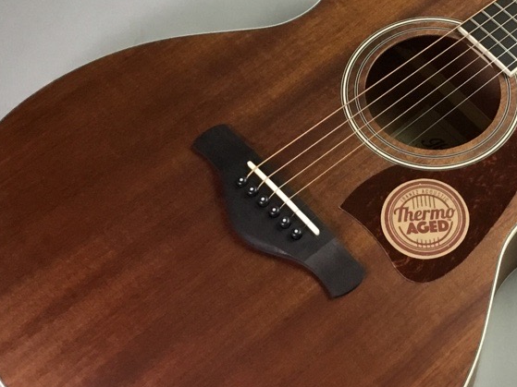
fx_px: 1060
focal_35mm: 71
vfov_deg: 20.7
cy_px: 146
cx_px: 466
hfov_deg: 26.5
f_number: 2.4
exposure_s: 1/30
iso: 100
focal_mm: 3.3
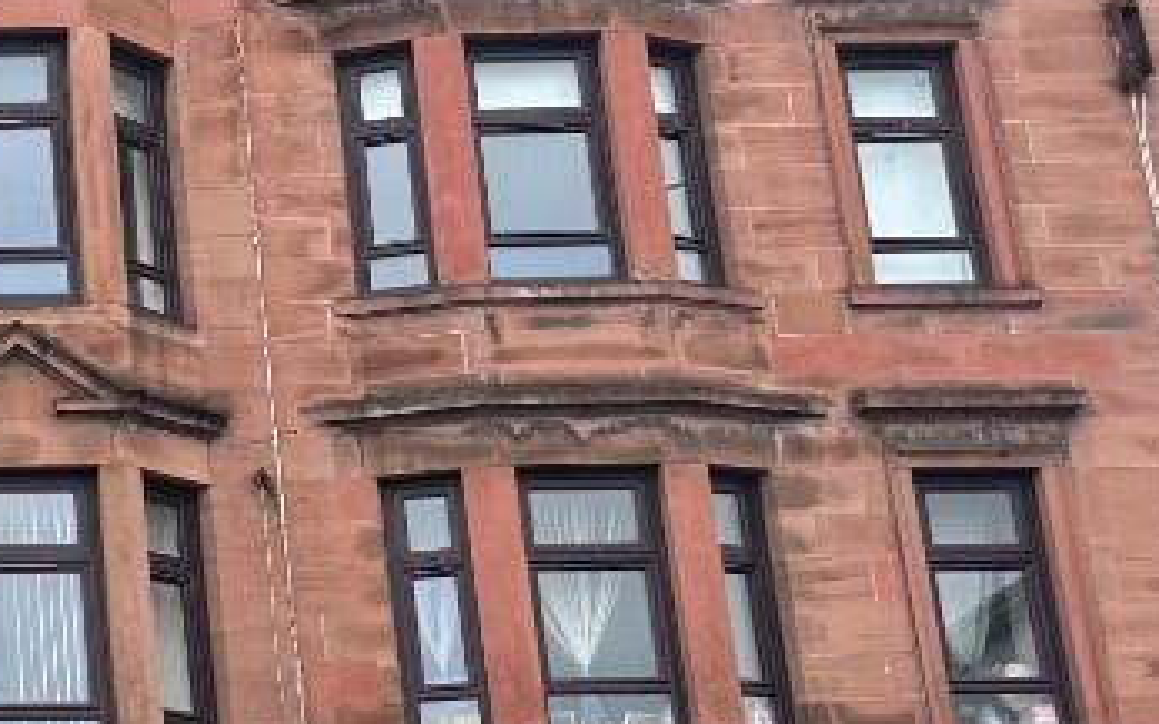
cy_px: 494
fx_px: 2369
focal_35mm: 75
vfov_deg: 17.3
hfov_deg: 23.6
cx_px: -424
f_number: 1.78
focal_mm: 6.86
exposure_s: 1/144
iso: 64
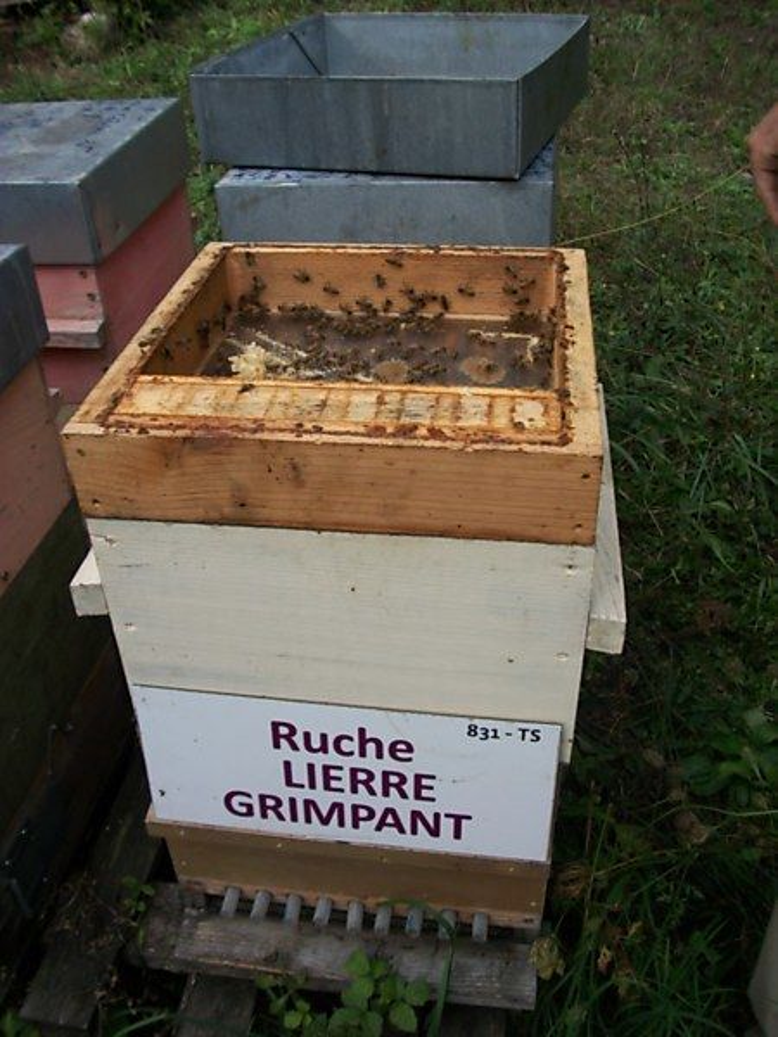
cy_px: 518
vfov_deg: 56.8
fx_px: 959
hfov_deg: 44.2
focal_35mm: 32
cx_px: 389
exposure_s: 1/320
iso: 80
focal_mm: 5.7
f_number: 2.9
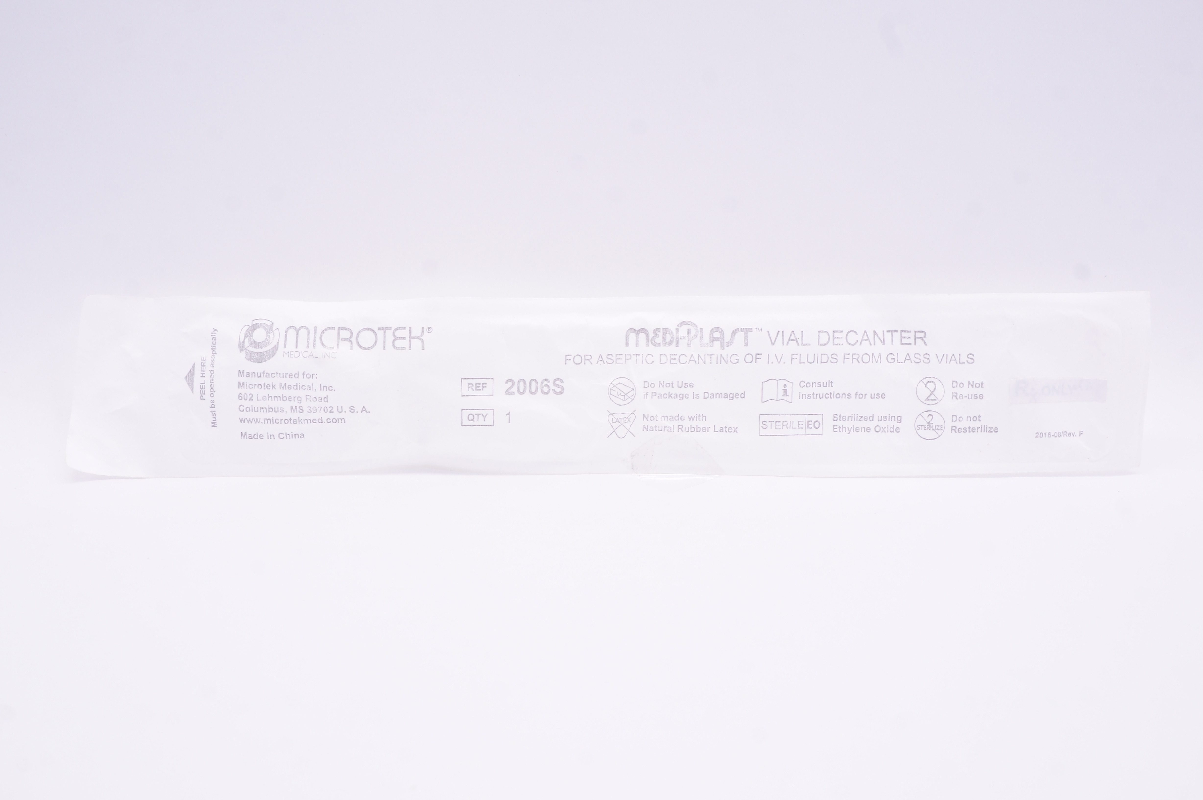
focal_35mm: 46
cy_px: 400
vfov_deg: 28.9
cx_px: 602
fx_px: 1552
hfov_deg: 42.4
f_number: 11
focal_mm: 31
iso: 400
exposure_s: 1/20
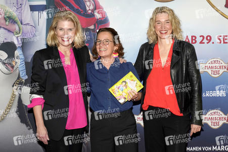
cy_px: 76
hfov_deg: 33.4
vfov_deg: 22.6
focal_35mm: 60
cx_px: 114
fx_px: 380
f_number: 8
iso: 640
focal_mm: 60
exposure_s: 1/160
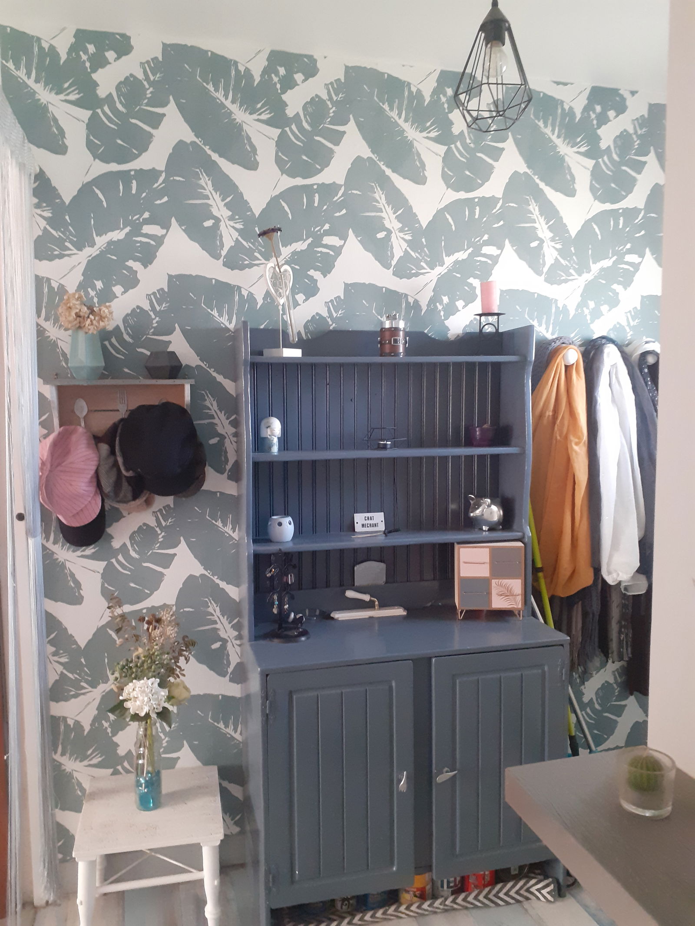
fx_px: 723
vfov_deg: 65.3
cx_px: 348
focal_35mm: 27
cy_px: 463
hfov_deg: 51.4
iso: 320
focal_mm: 3.6
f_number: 1.9
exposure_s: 1/25
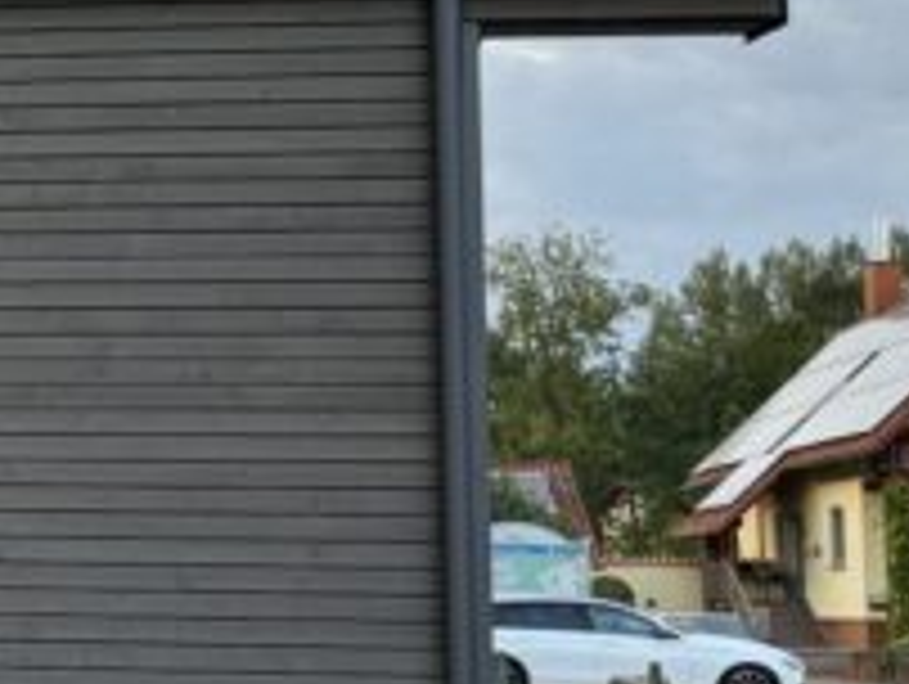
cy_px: 396
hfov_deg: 16.6
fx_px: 2498
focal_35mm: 95
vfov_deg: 15.6
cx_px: -796
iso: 100
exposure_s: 1/336
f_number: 1.78
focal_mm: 6.76
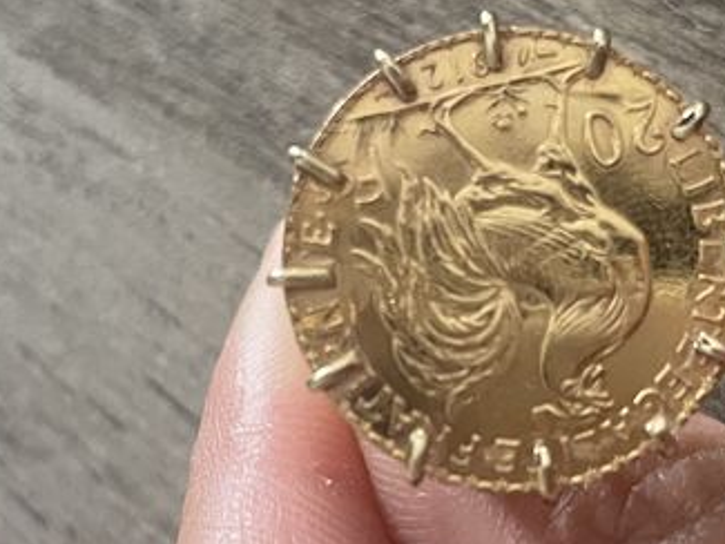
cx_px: 373
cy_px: 297
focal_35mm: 80
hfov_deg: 24.4
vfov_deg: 18.4
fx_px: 1676
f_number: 1.6
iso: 640
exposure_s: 1/25
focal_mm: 4.2
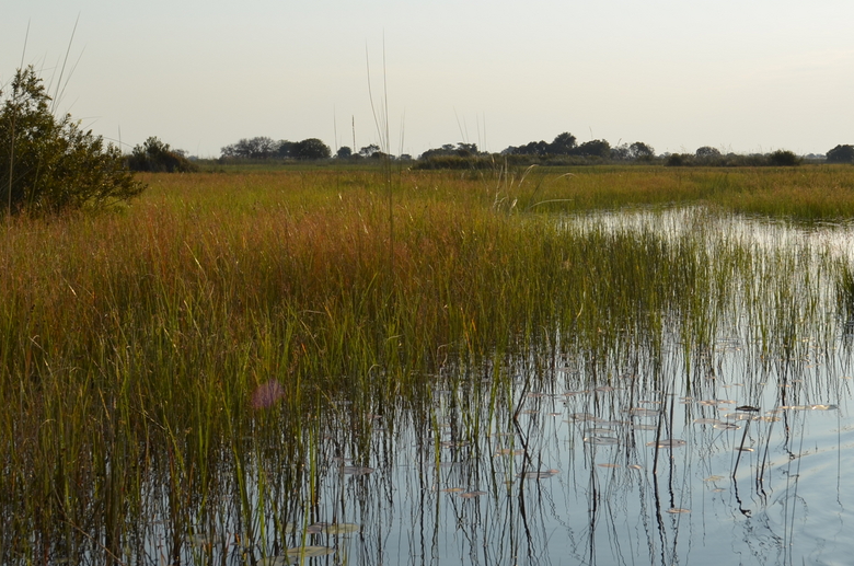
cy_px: 149
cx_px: 535
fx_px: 1515
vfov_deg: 21.0
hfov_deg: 31.3
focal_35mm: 64
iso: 100
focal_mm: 26
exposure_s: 1/320
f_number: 9
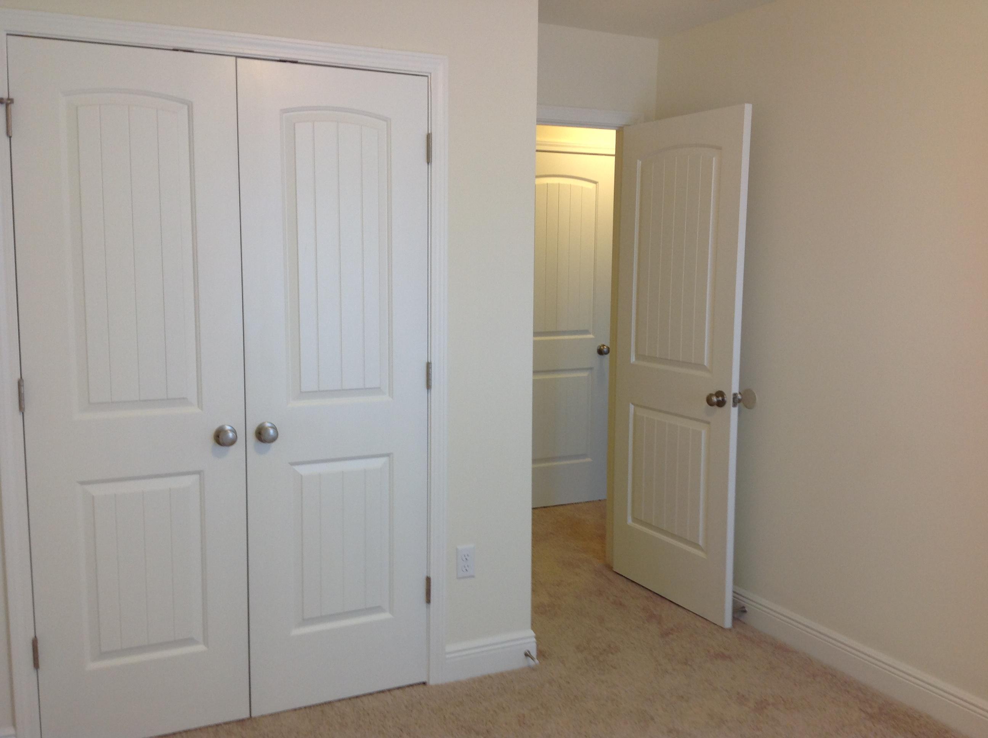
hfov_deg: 52.7
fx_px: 997
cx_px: 494
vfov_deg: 40.6
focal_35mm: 35
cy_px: 369
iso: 50
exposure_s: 1/20
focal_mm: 4.28
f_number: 2.4
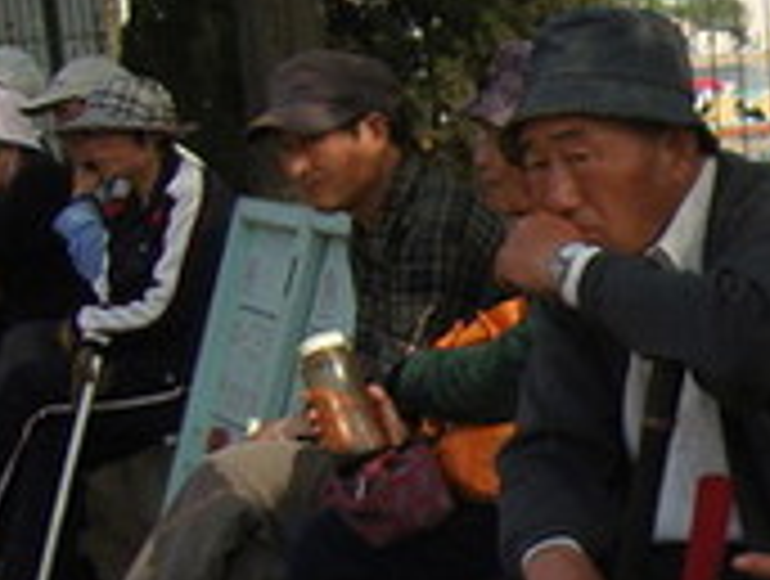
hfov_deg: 14.8
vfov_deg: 12.3
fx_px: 2653
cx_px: 1310
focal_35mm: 119
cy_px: 638
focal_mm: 7.3
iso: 100
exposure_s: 1/250
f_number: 7
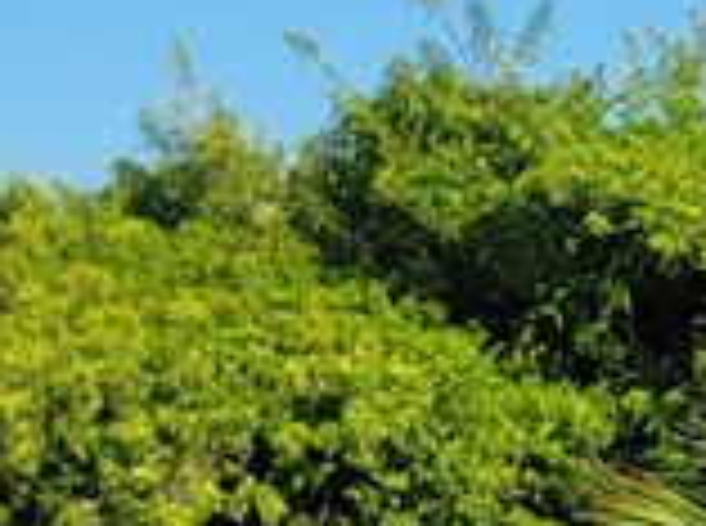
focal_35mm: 157
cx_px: 2154
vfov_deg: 9.4
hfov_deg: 9.6
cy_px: 279
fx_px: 3195
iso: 16
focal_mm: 6.7
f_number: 1.8
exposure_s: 1/854
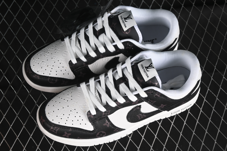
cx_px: 114
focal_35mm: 75
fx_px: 473
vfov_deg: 18.2
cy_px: 76
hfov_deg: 27.0
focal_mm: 50
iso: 160
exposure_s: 1/60
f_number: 6.3
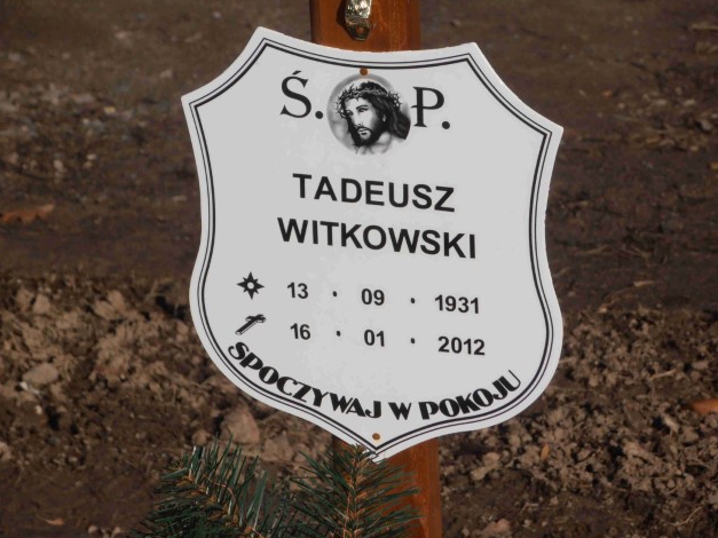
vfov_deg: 7.4
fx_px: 4189
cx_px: 356
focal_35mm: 202
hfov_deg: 9.8
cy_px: 268
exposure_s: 1/1000
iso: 80
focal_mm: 35.05
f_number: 5.8
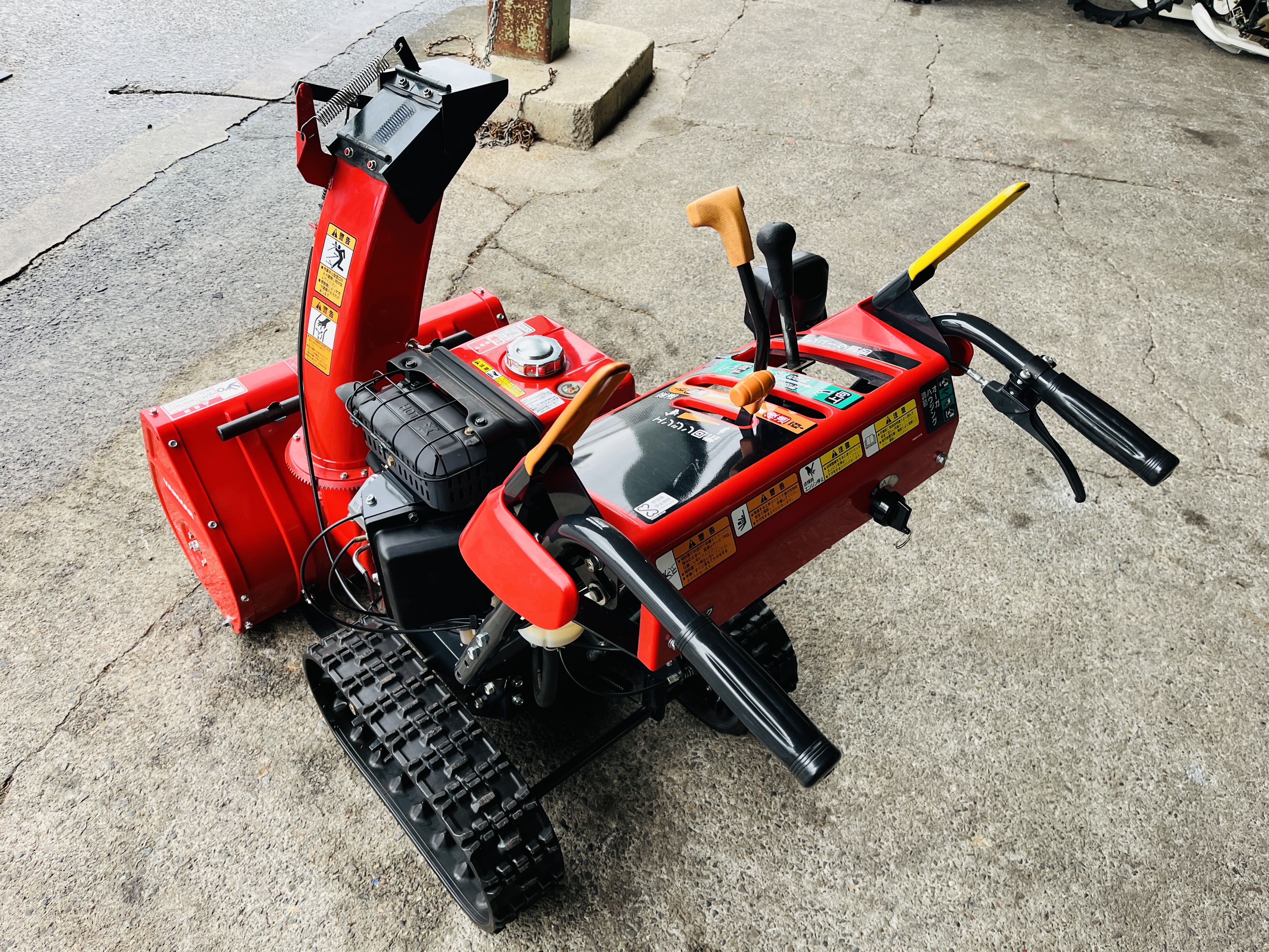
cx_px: 634
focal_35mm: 26
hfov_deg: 67.3
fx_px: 953
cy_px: 476
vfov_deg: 53.1
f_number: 1.6
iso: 80
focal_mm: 5.1
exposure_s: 1/121
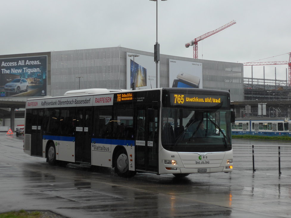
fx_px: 639
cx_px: 141
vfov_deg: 19.4
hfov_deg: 25.7
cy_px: 95
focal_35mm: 76
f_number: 3.7
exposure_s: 1/320
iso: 125
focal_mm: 12.7
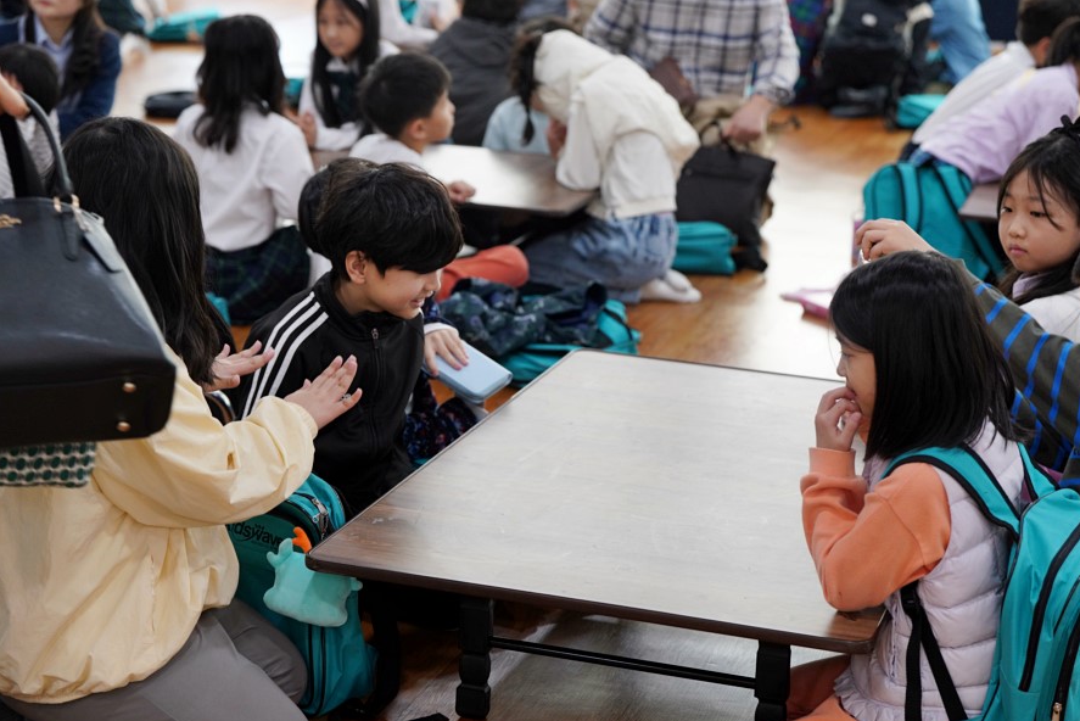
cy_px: 363
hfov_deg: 28.4
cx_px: 545
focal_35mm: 71
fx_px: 2131
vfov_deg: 19.2
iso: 1250
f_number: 4
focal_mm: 70
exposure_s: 1/160
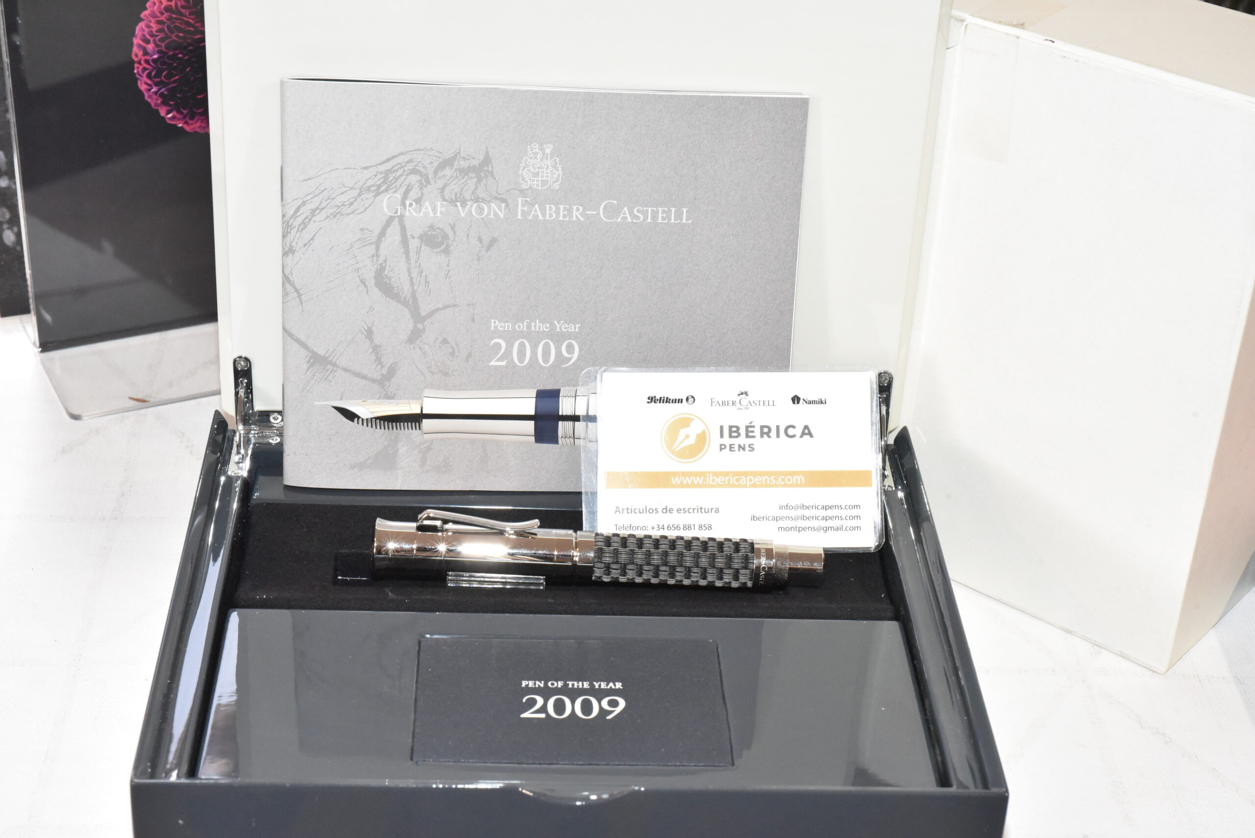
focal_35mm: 60
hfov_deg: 33.4
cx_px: 628
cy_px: 419
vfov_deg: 22.6
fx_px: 2092
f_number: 20
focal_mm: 60
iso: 9000
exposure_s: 1/50
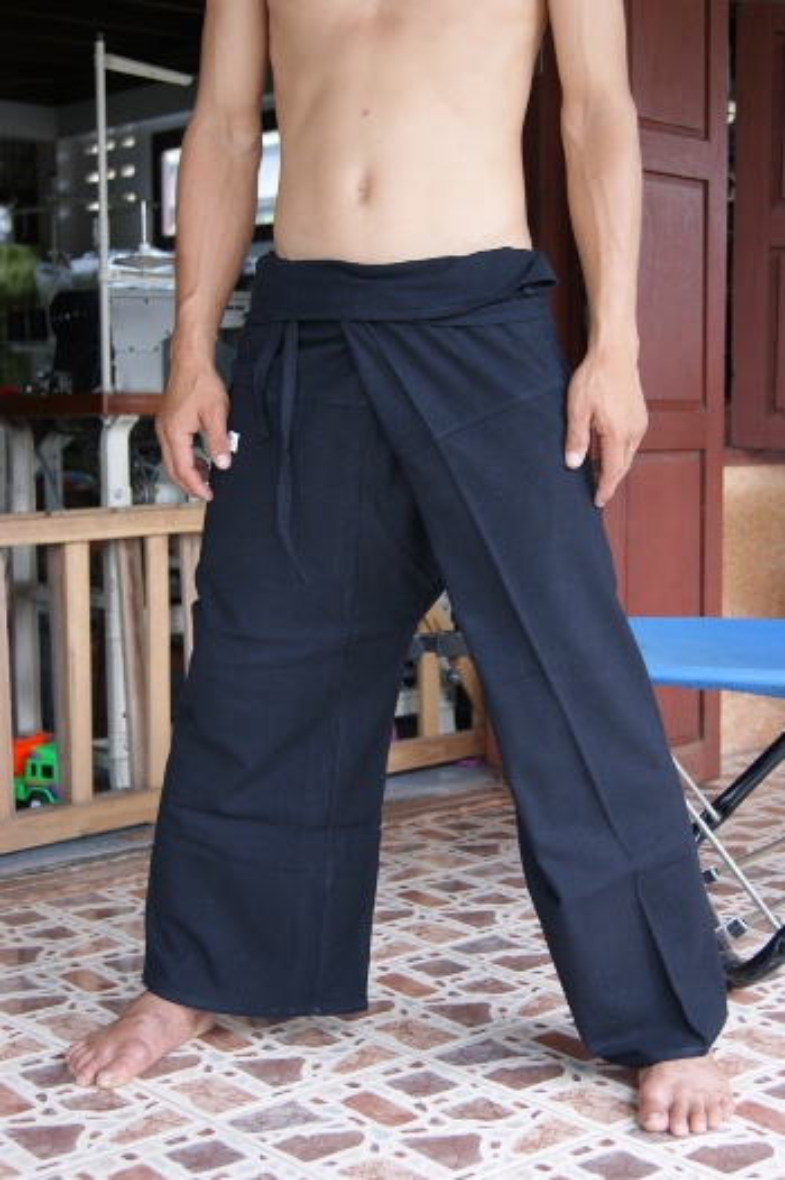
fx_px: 1719
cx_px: 392
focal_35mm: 52
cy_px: 590
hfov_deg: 25.7
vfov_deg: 37.9
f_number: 5
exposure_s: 1/40
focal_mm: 35
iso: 400
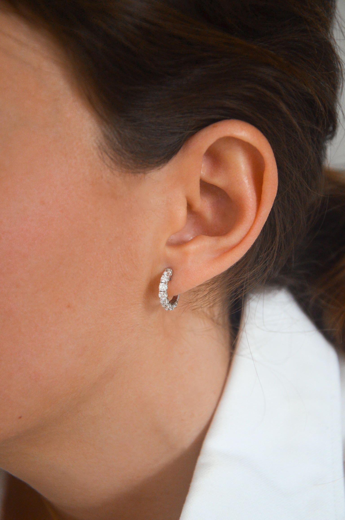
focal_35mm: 87
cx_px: 172
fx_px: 1256
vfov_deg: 23.4
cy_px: 260
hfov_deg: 15.6
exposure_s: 1/125
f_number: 5
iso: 1000
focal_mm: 58
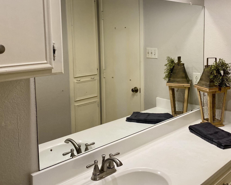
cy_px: 66
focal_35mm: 38
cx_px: 135
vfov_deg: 38.8
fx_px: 260
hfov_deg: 47.7
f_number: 1.8
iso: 125
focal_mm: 4.25
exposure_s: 1/120
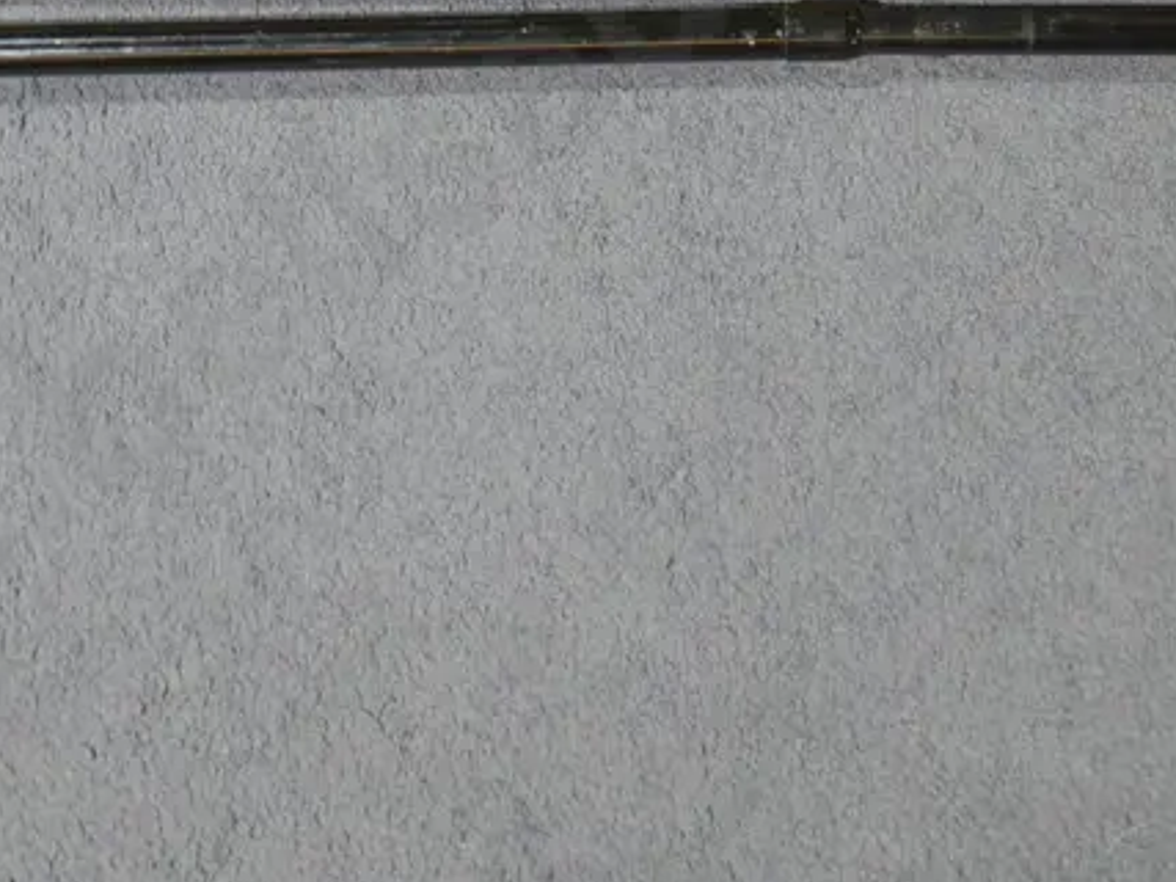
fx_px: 2445
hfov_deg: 27.0
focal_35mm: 72
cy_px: -10
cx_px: 669
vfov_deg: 19.8
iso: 500
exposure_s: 1/60
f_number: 3.6
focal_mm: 15
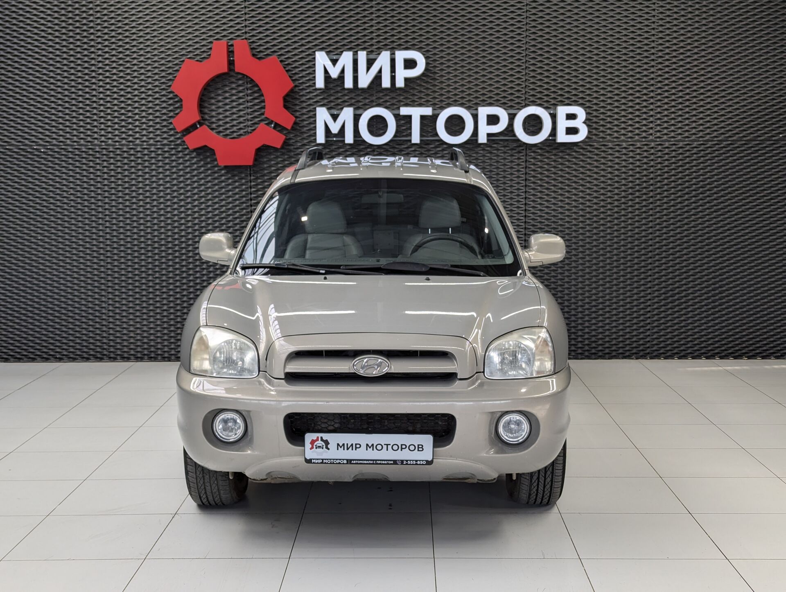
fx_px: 1092
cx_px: 393
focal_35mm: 48
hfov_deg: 39.6
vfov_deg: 30.3
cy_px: 296
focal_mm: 6.81
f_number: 1.85
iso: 54
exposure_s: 1/212
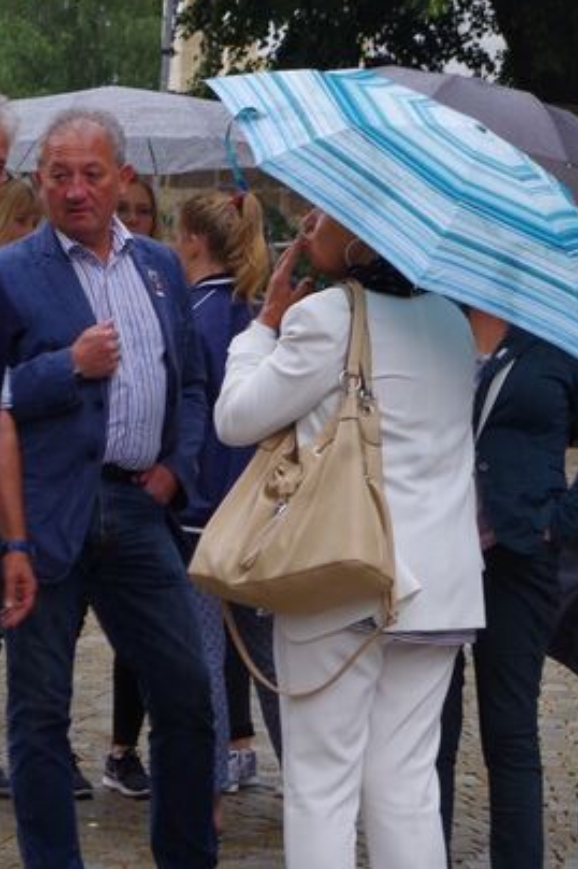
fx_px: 3905
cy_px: 250
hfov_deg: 8.5
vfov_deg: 12.7
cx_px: 138
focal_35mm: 162
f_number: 9
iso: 400
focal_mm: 55
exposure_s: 1/100
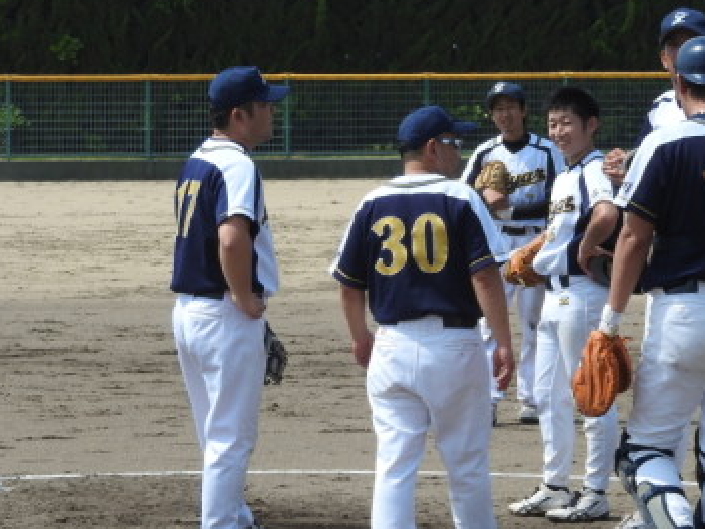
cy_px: 341
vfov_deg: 5.8
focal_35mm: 256
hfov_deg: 7.7
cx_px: 517
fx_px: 5214
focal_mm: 26.9
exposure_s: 1/500
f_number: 5.2
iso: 100
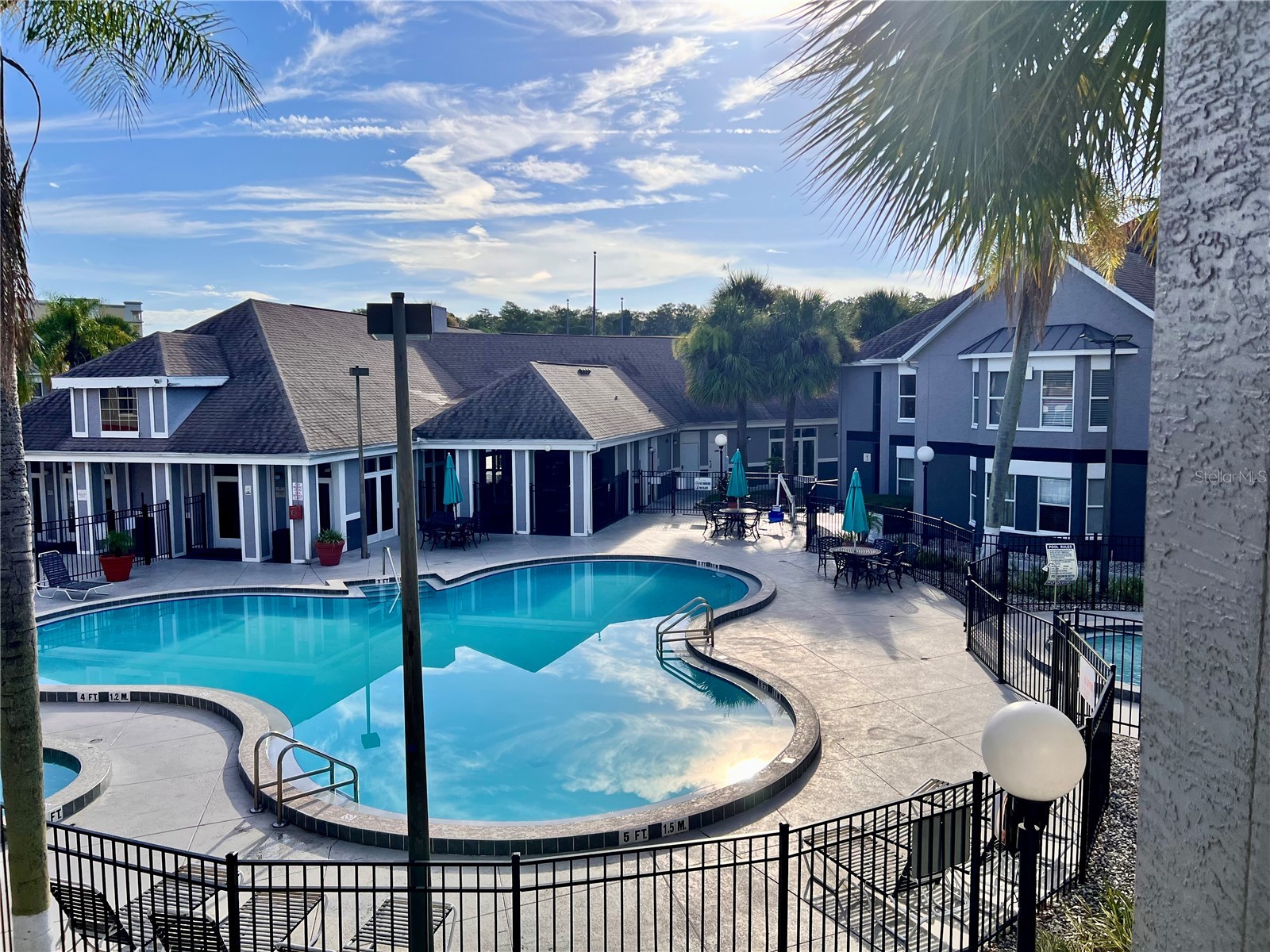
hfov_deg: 67.3
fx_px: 954
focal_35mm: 26
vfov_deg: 53.1
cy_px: 476
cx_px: 635
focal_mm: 5.7
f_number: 1.5
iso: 50
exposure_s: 1/6579
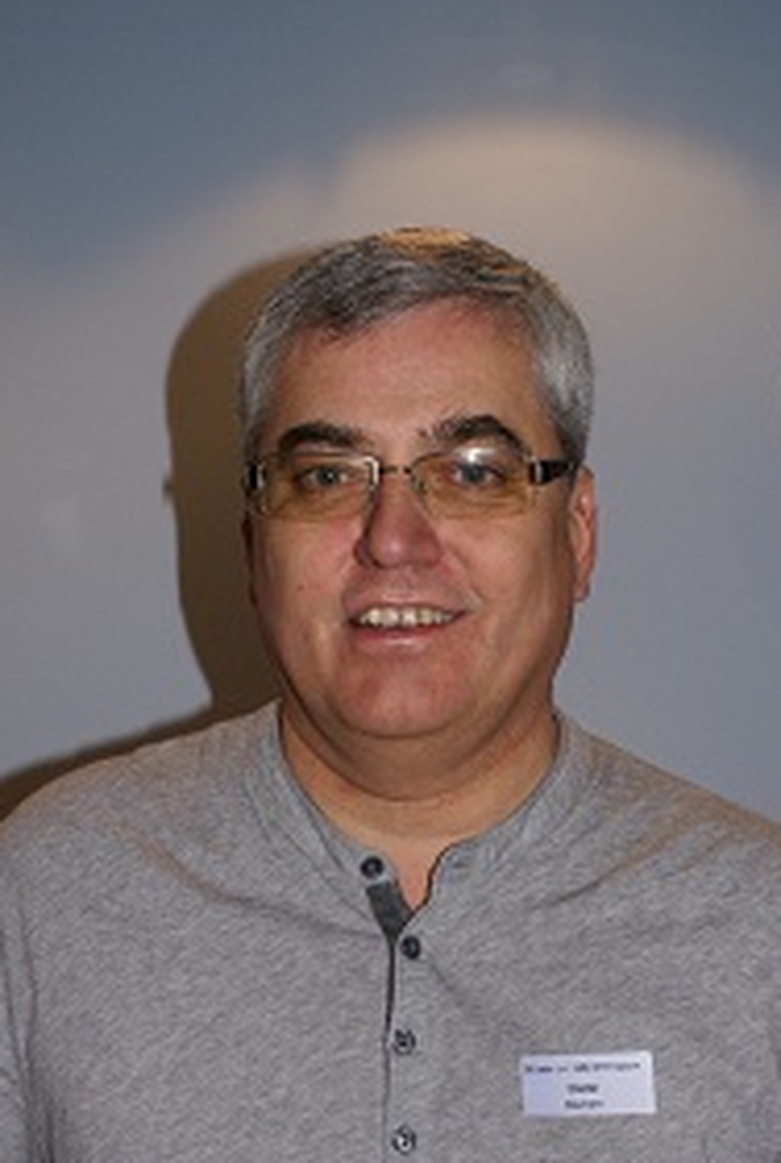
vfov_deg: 36.5
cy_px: 764
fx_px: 1748
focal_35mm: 54
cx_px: 370
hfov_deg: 25.2
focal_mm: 26
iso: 400
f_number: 5.6
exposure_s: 1/60
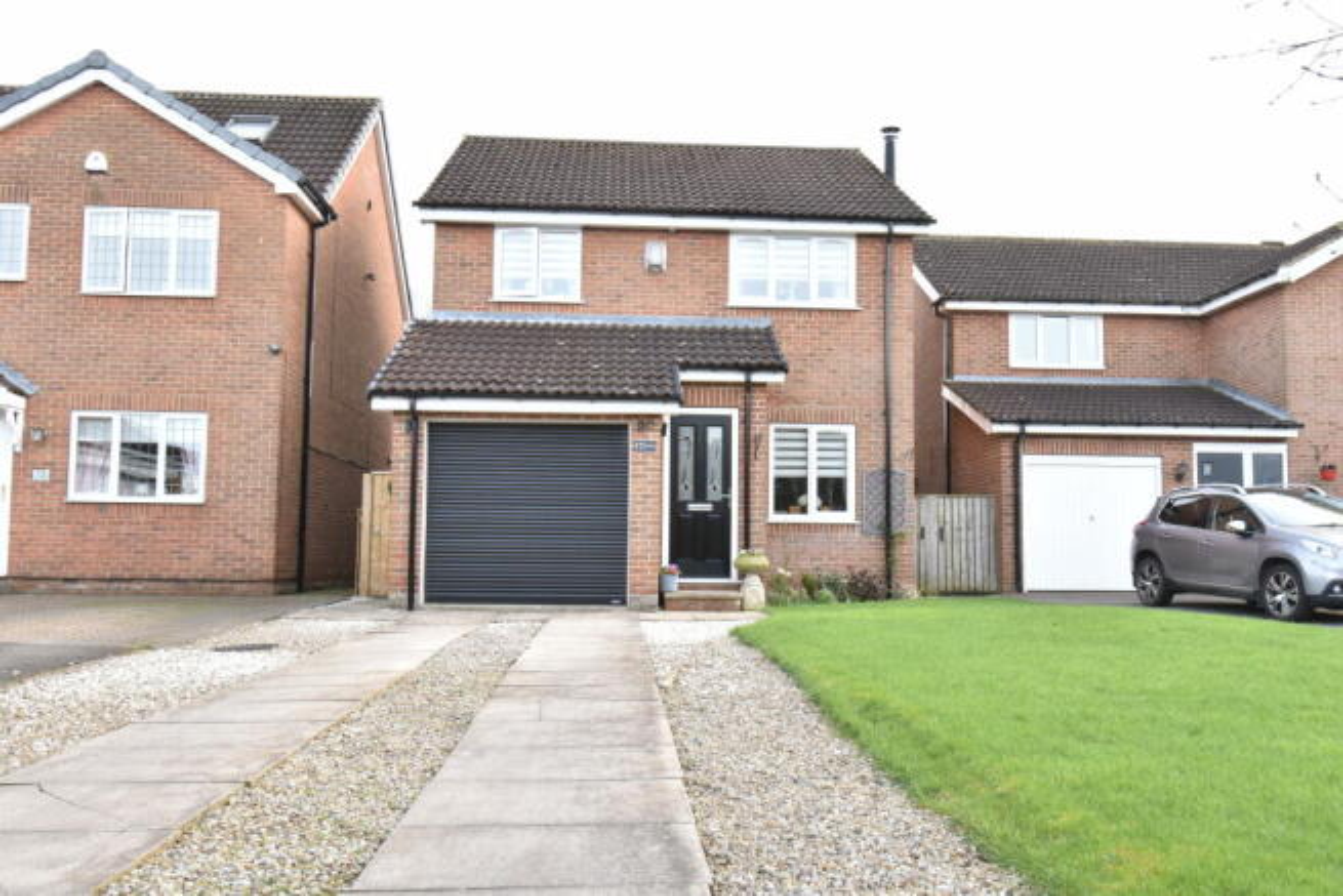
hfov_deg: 61.9
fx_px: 1119
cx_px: 672
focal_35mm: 30
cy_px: 448
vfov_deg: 43.6
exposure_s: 1/50
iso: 640
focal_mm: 20
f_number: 11
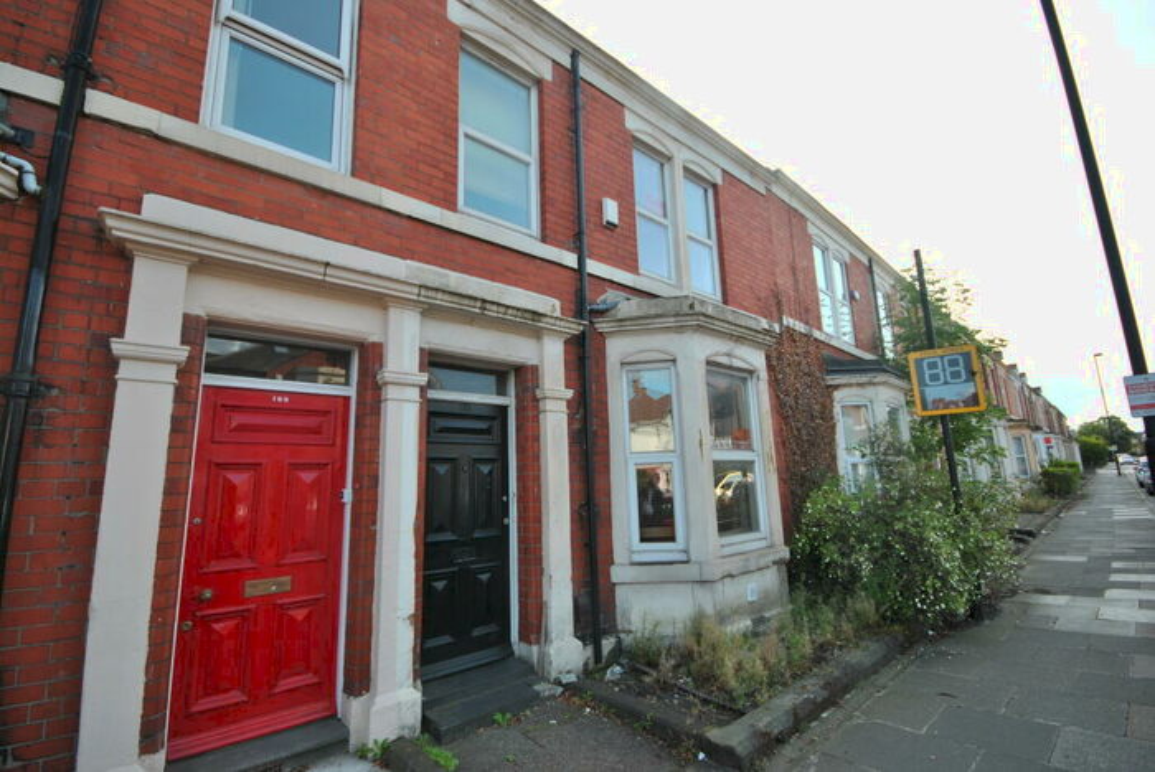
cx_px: 578
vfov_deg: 77.4
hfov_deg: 100.3
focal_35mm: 15
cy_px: 386
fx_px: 482
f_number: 6.3
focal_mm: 10
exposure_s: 1/160
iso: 100
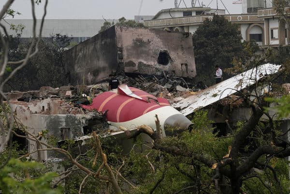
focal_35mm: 300
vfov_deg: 4.6
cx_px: 145
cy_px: 97
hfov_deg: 6.9
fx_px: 2416
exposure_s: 1/1250
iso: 400
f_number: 8
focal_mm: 200
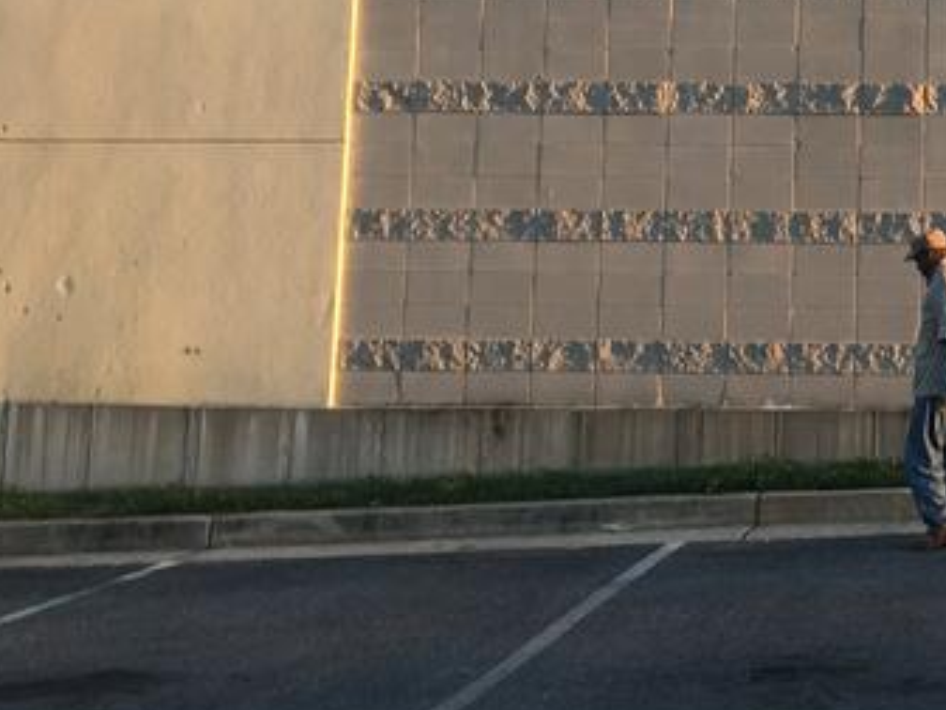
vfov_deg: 20.7
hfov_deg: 25.9
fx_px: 1886
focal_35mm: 69
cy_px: 17
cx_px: 1061
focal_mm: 4.15
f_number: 2.2
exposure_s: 1/129
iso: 25
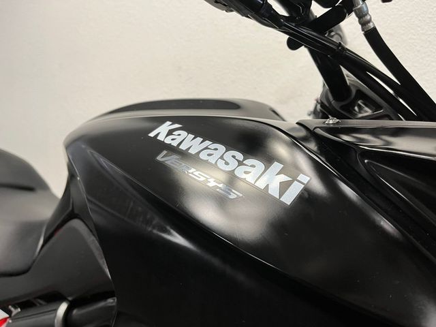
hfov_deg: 67.3
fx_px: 327
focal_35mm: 26
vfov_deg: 53.1
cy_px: 164
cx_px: 218
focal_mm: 5.1
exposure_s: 1/50
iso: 80
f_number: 1.6
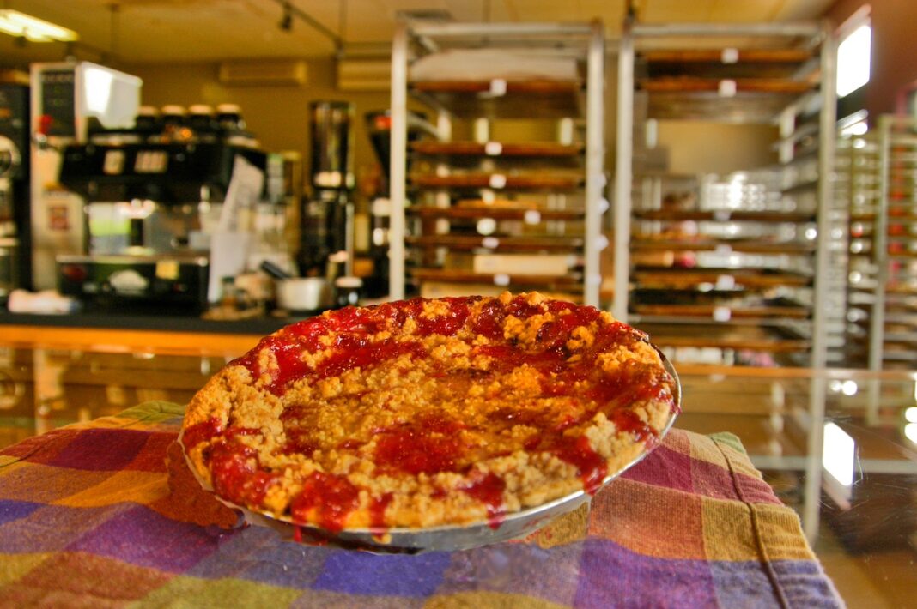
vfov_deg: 36.8
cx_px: 458
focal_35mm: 36
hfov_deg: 53.2
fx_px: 916
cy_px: 304
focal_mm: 24
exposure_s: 1/80
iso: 400
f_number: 4.5
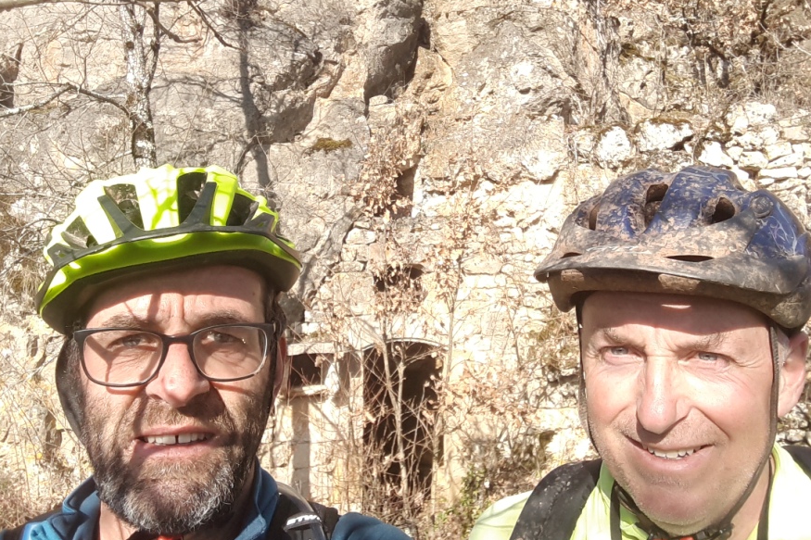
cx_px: 410
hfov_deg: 65.5
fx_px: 631
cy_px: 248
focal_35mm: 28
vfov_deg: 46.3
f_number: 1.9
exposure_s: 1/569
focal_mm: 2
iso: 50
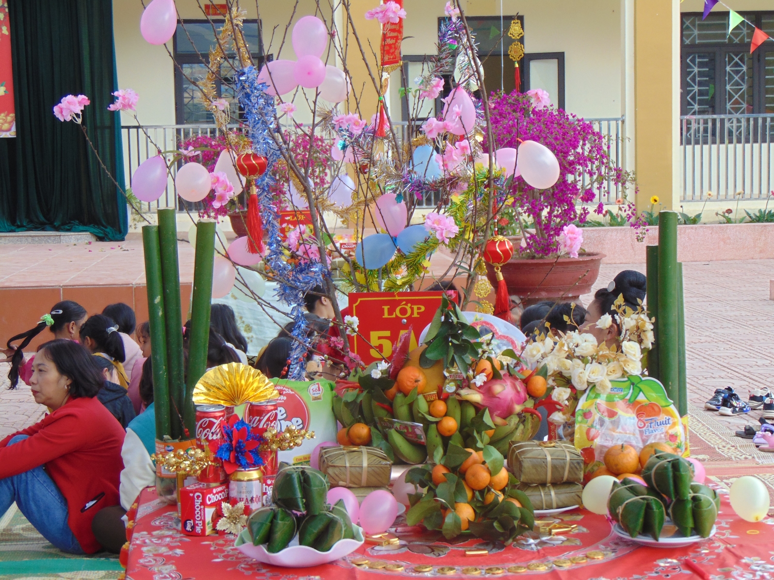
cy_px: 290
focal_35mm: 71
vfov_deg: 20.7
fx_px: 1588
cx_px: 387
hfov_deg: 27.4
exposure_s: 1/60
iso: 80
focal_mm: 12.8
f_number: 3.7
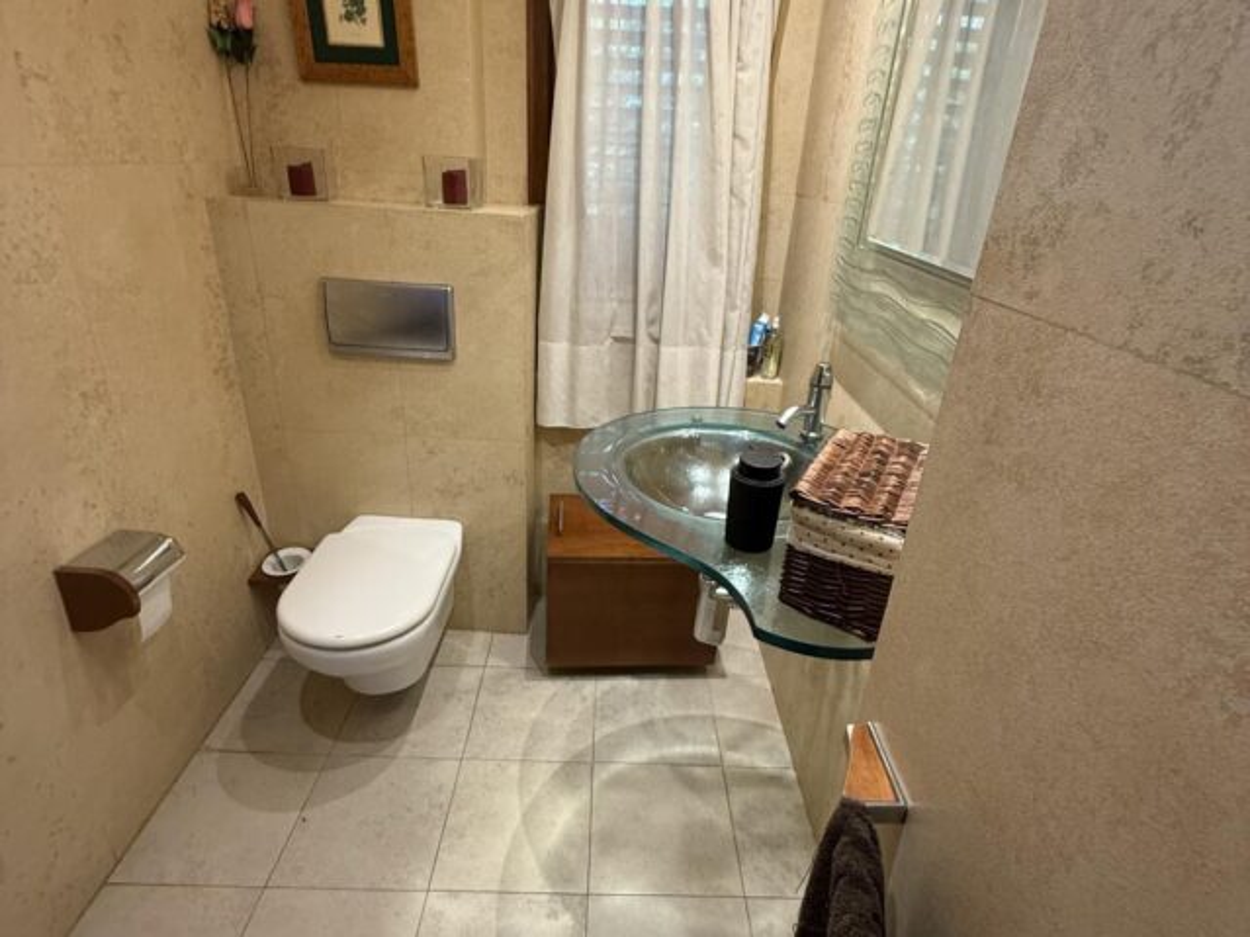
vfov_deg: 85.7
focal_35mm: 14
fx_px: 505
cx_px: 625
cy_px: 468
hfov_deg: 102.1
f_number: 2.2
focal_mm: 2.22
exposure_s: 1/50
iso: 200
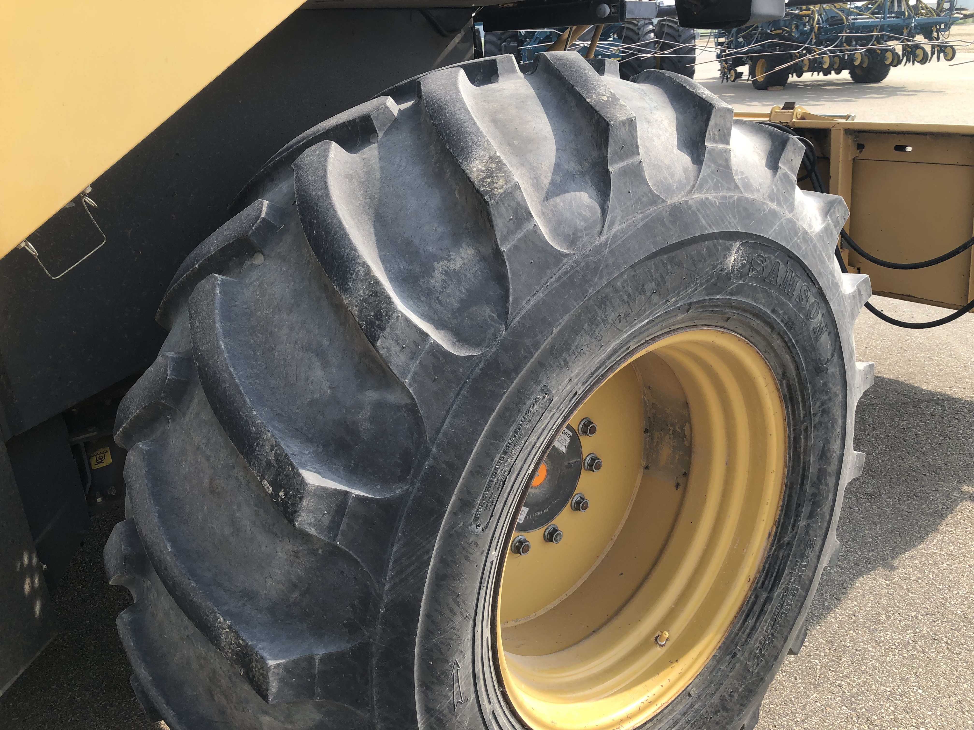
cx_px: 487
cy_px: 365
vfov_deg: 49.7
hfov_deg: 63.4
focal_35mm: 28
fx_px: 788
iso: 20
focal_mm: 3.99
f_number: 1.8
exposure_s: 1/412
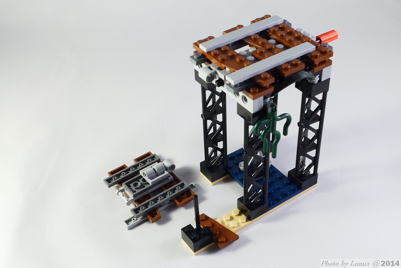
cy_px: 134
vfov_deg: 27.0
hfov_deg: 39.6
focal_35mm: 50
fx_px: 557
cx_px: 200
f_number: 4.5
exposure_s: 1/2
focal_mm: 9.8
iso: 80
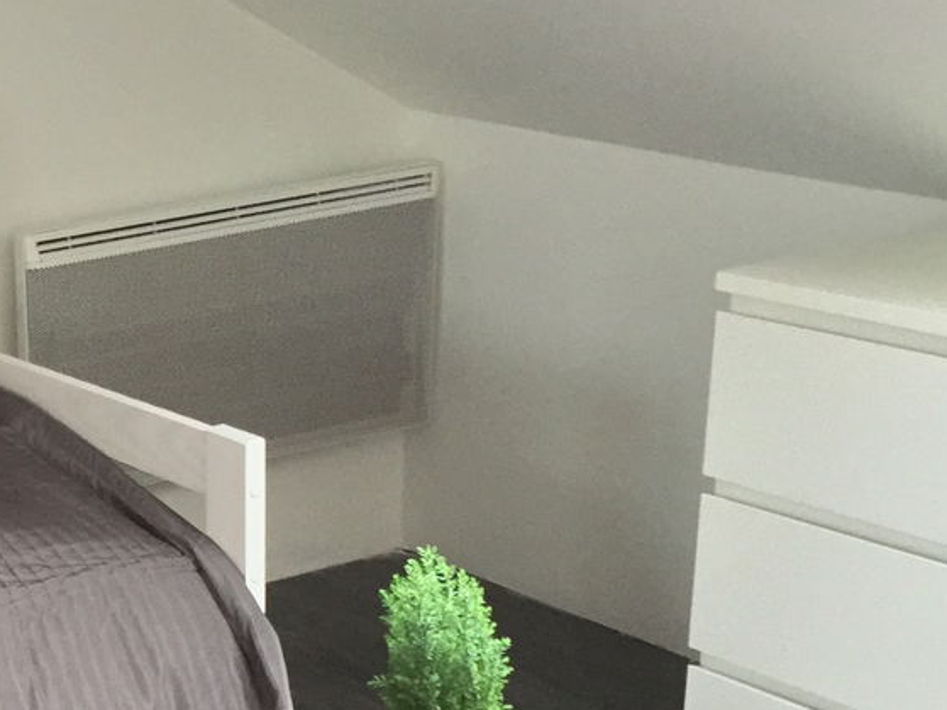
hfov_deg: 21.6
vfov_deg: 17.1
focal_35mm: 83
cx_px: -237
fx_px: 2270
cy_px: 812
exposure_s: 1/20
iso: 250
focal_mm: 4.15
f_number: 2.2
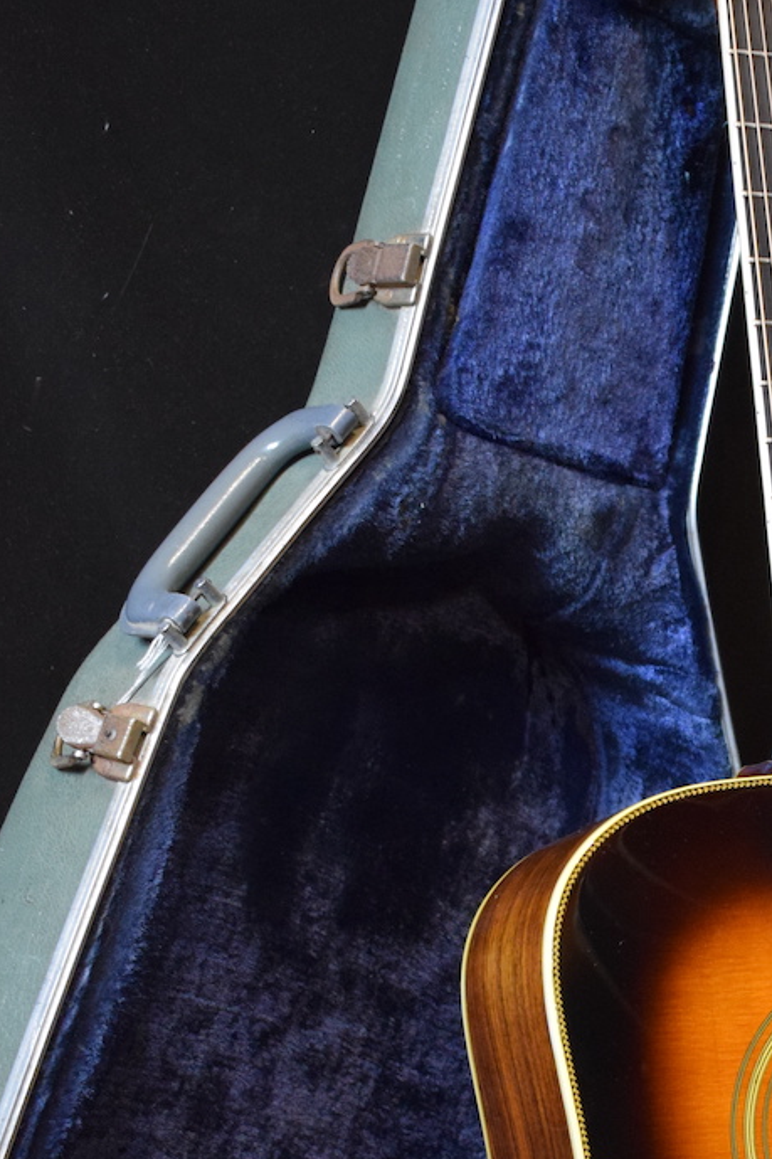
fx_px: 2416
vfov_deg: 26.7
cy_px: 853
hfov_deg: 17.7
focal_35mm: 75
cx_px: 779
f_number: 3.8
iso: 2200
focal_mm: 23
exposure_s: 1/30
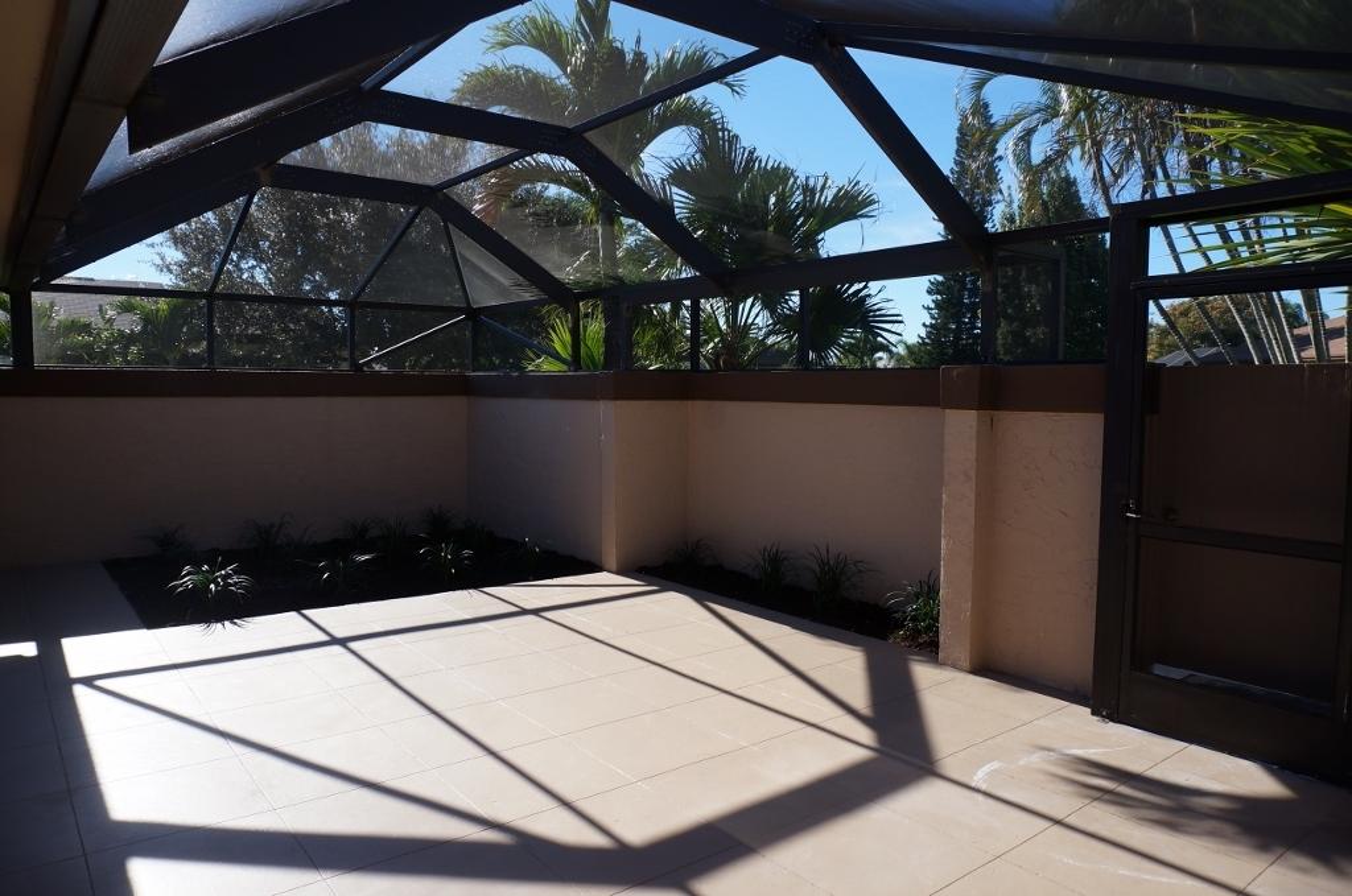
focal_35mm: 24
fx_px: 900
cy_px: 448
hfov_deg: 73.8
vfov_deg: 53.0
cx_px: 676
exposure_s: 1/640
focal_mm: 16
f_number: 5
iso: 200
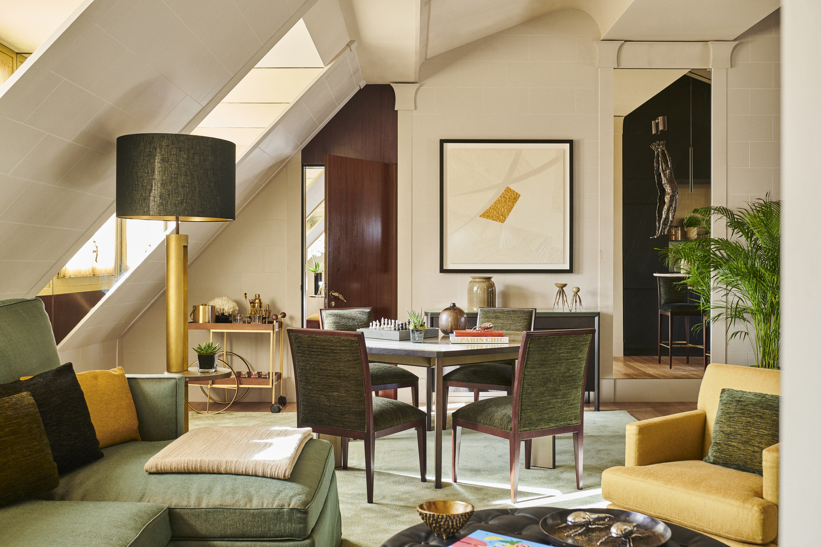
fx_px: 798
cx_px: 410
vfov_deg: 37.9
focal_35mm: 35
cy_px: 274
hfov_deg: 54.4
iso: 100
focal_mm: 35
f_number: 5.6
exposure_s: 1/3
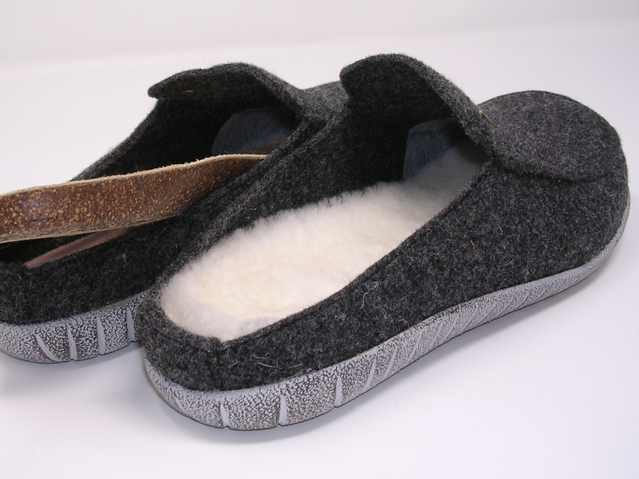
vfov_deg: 31.5
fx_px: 849
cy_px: 219
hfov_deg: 41.2
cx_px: 290
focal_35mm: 46
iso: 100
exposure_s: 1/55.7
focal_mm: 5.8
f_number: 2.8
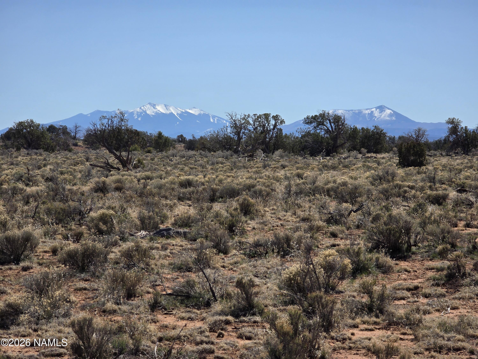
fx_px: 1588
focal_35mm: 115
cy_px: 180
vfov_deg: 12.9
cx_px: 239
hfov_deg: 17.1
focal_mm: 18.6
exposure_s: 1/2265
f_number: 3.4
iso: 64
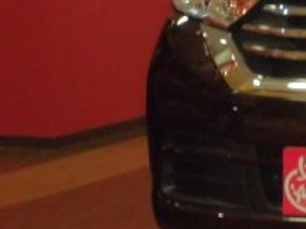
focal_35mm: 170
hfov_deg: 11.3
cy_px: 4
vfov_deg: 8.7
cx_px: 409
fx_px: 1502
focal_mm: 10.1
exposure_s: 1/60
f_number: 5.2
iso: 400
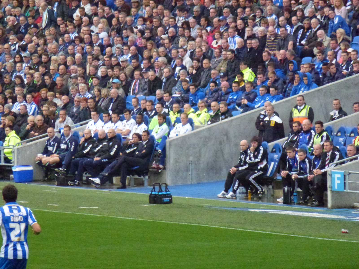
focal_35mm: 384
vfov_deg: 3.9
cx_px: 180
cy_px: 134
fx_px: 3982
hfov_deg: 5.2
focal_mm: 68.8
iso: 1600
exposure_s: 1/500
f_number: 5.9
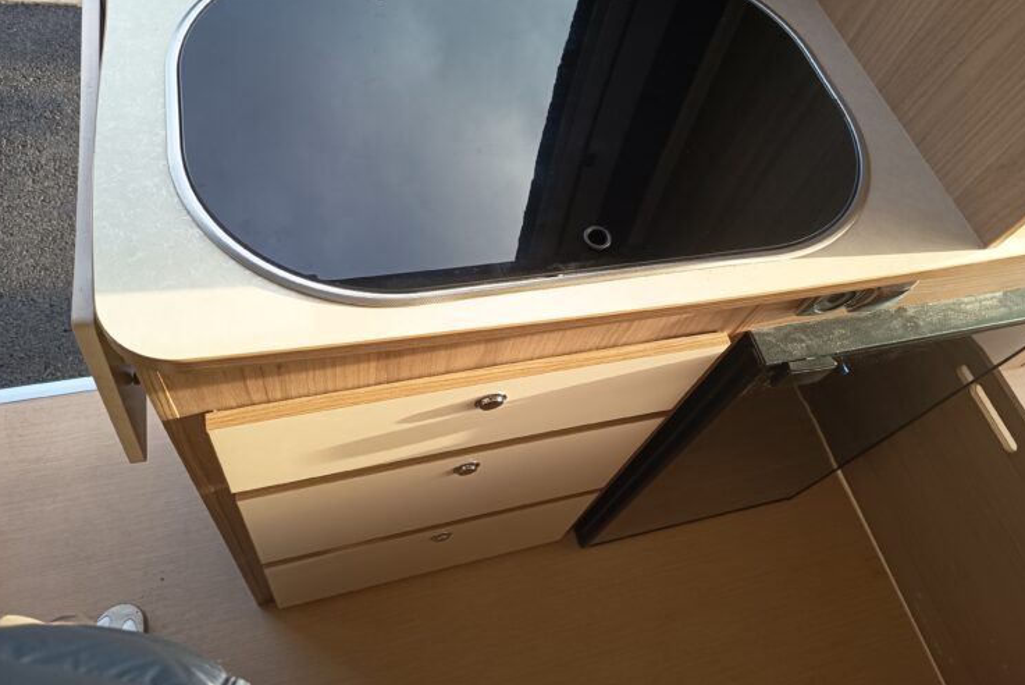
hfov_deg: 69.4
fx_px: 741
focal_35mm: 26
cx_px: 520
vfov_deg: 49.4
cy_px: 287
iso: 158
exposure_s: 1/100
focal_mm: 5.24
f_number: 1.7
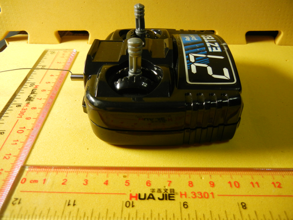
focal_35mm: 30
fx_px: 254
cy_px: 110
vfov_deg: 46.8
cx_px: 146
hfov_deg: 60.0
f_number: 3.5
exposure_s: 1/45.3
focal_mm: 5.4
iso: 400
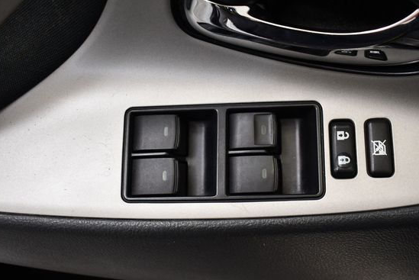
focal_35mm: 42
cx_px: 236
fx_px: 489
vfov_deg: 31.9
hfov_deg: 46.3
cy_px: 150
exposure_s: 1/125
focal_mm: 18
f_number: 3.5
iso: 1100
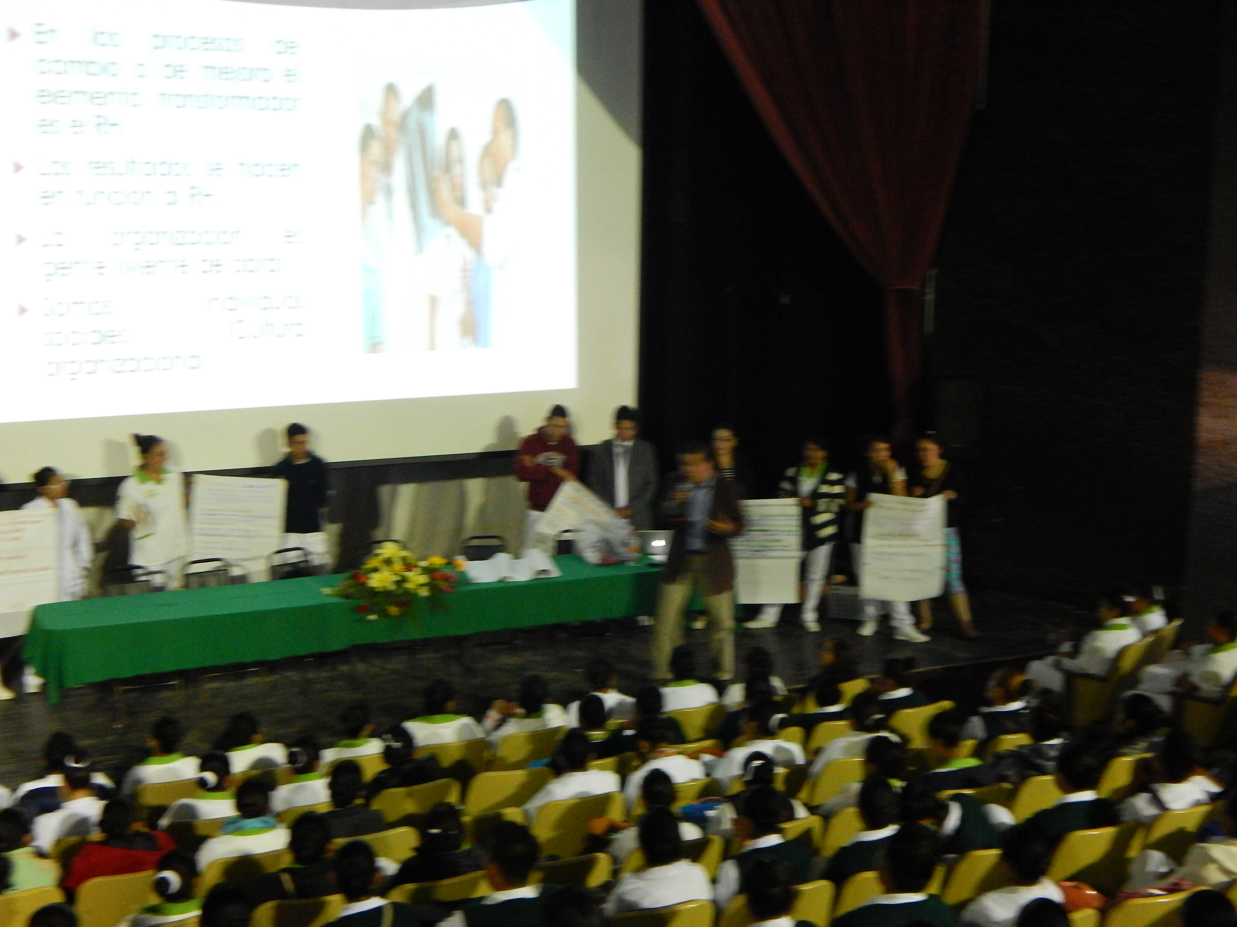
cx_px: 618
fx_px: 1715
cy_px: 464
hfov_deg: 39.7
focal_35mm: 48
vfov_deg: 30.3
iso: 800
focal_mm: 8.6
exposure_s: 1/6
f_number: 3.7
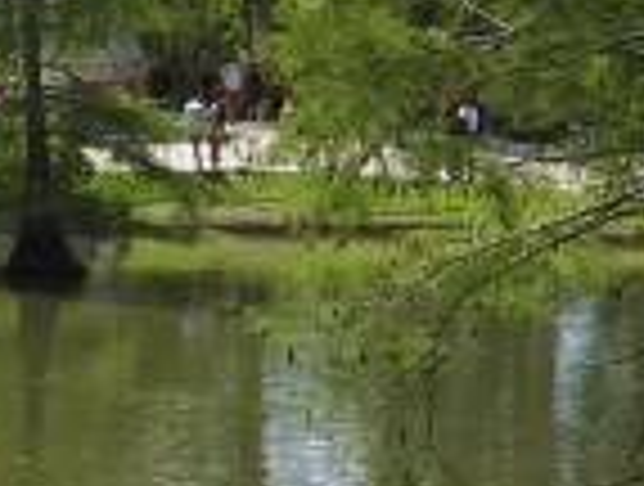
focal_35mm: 223
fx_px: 4159
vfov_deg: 6.7
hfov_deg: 8.1
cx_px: -928
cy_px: -4
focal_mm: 7.2
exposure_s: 1/800
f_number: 3.8
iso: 100
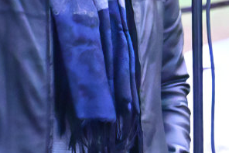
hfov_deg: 3.4
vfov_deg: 2.3
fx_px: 3865
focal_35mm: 608
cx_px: 190
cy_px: -30
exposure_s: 1/13
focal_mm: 150
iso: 25600
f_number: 5.6
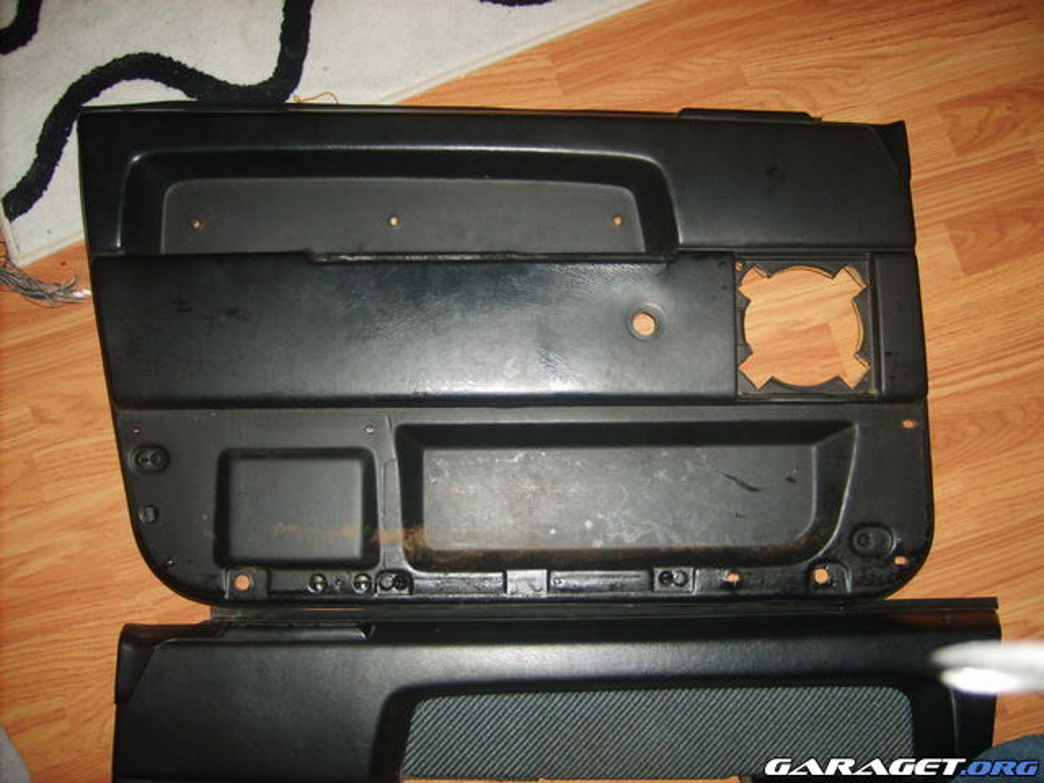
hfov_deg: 52.6
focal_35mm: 35
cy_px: 392
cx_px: 522
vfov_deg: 40.7
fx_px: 1056
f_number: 2.8
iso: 100
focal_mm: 5.8
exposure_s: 1/45
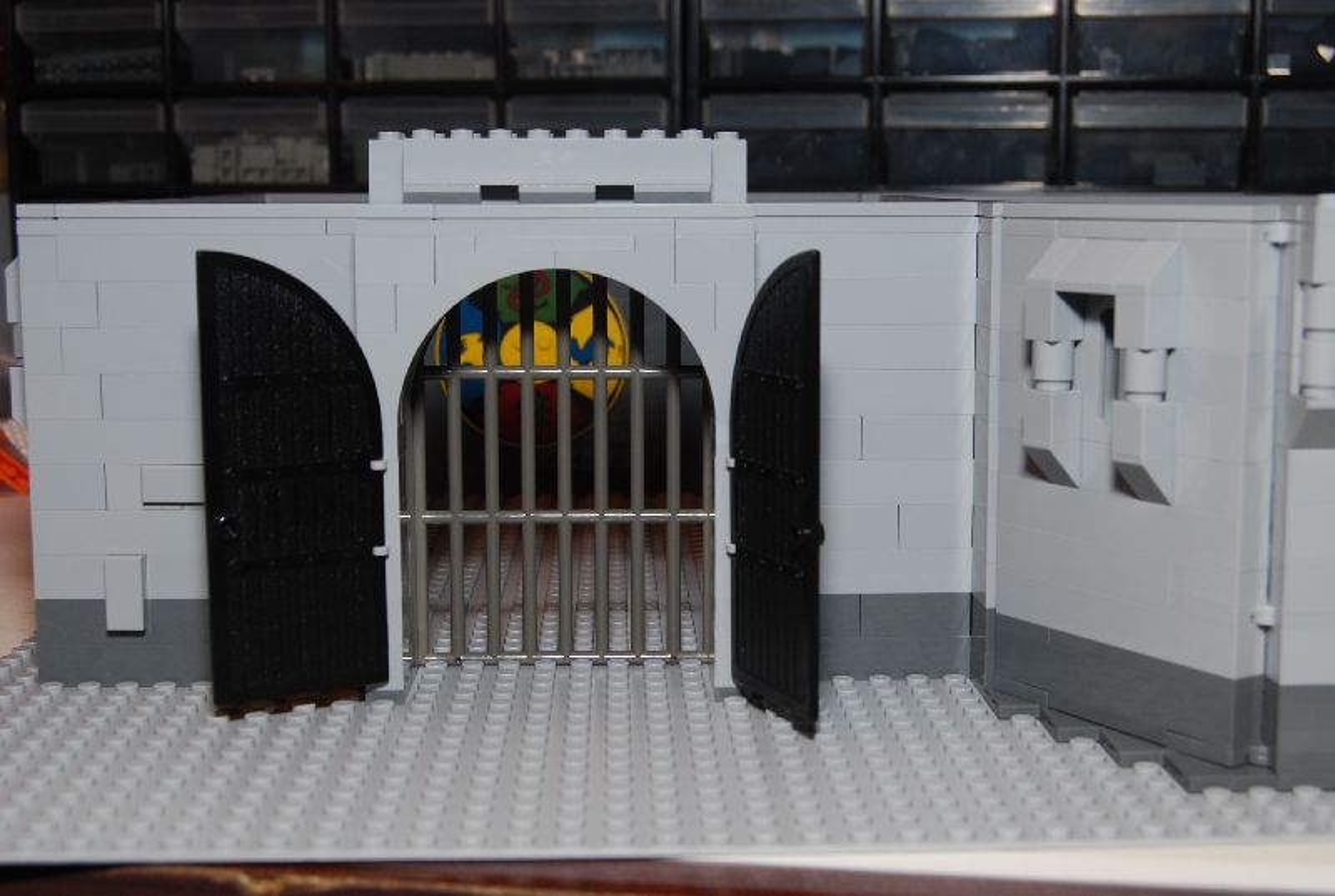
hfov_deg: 37.8
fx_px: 1951
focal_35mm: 52
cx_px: 668
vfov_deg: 25.9
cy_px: 448
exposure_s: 1/60
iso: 200
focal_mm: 35
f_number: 9
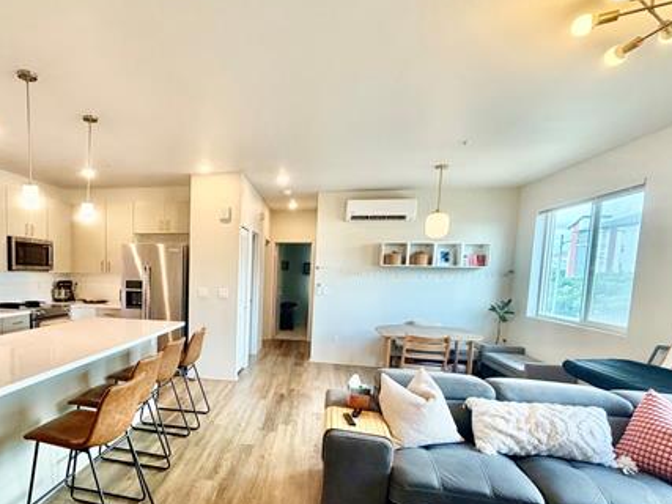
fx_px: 408
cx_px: 214
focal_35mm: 21
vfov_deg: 62.7
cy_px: 310
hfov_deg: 76.0
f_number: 2.2
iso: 250
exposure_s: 1/120
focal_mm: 2.22
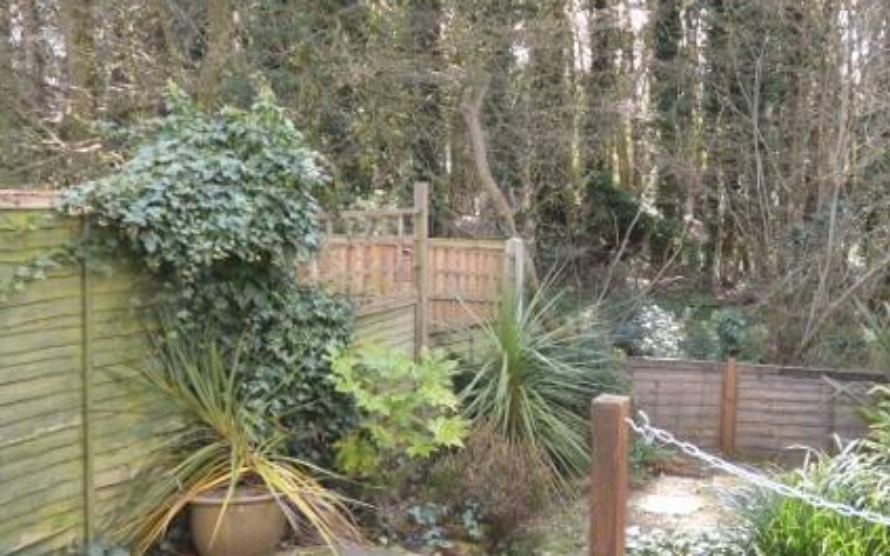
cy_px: 290
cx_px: 701
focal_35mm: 37
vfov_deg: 34.4
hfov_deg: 49.9
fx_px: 897
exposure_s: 1/125
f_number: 5.6
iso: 360
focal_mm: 10
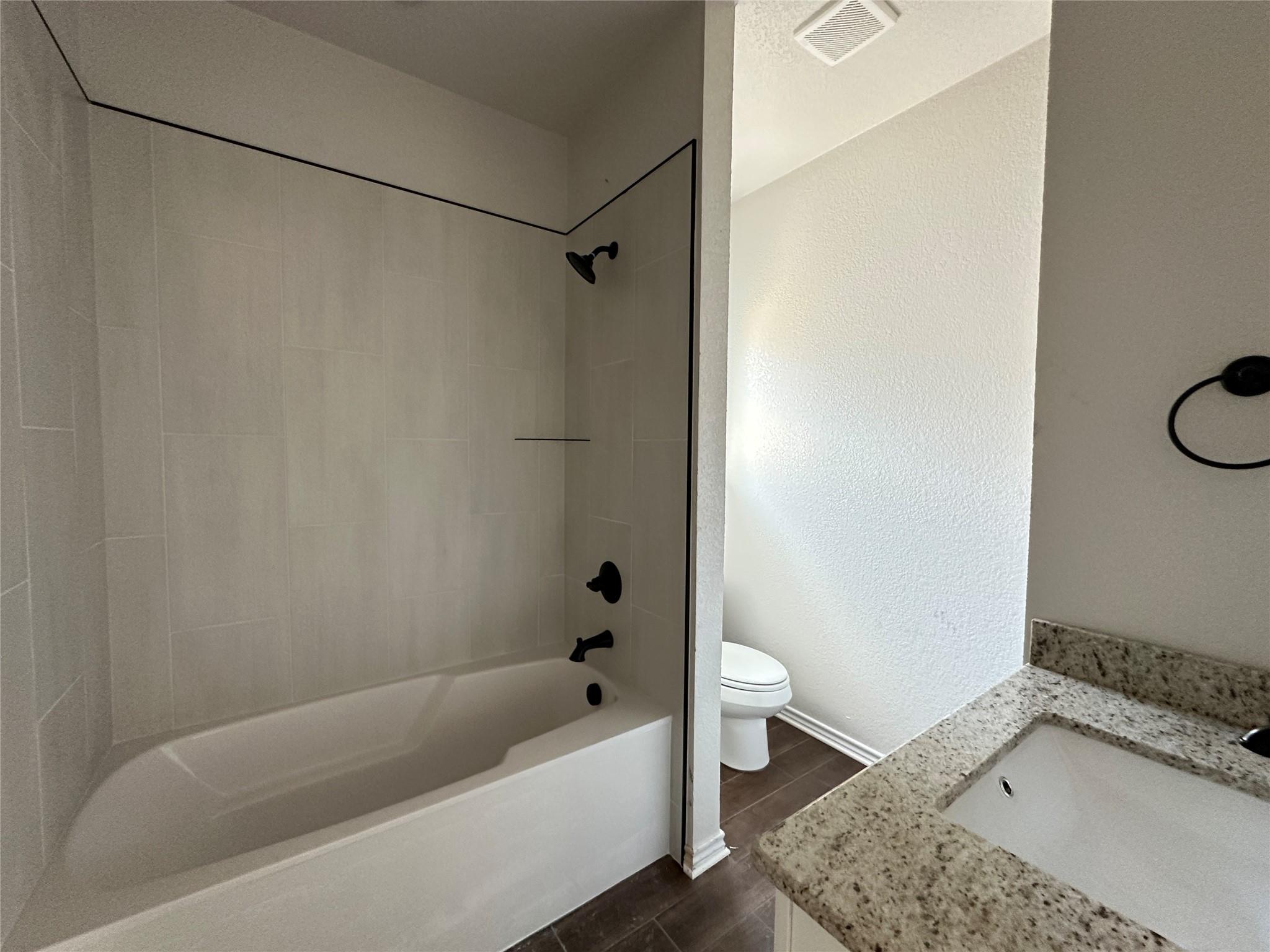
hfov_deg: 102.1
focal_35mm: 14
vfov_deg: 85.7
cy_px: 476
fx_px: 514
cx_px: 635
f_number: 2.2
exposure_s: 1/99
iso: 320
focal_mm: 2.22
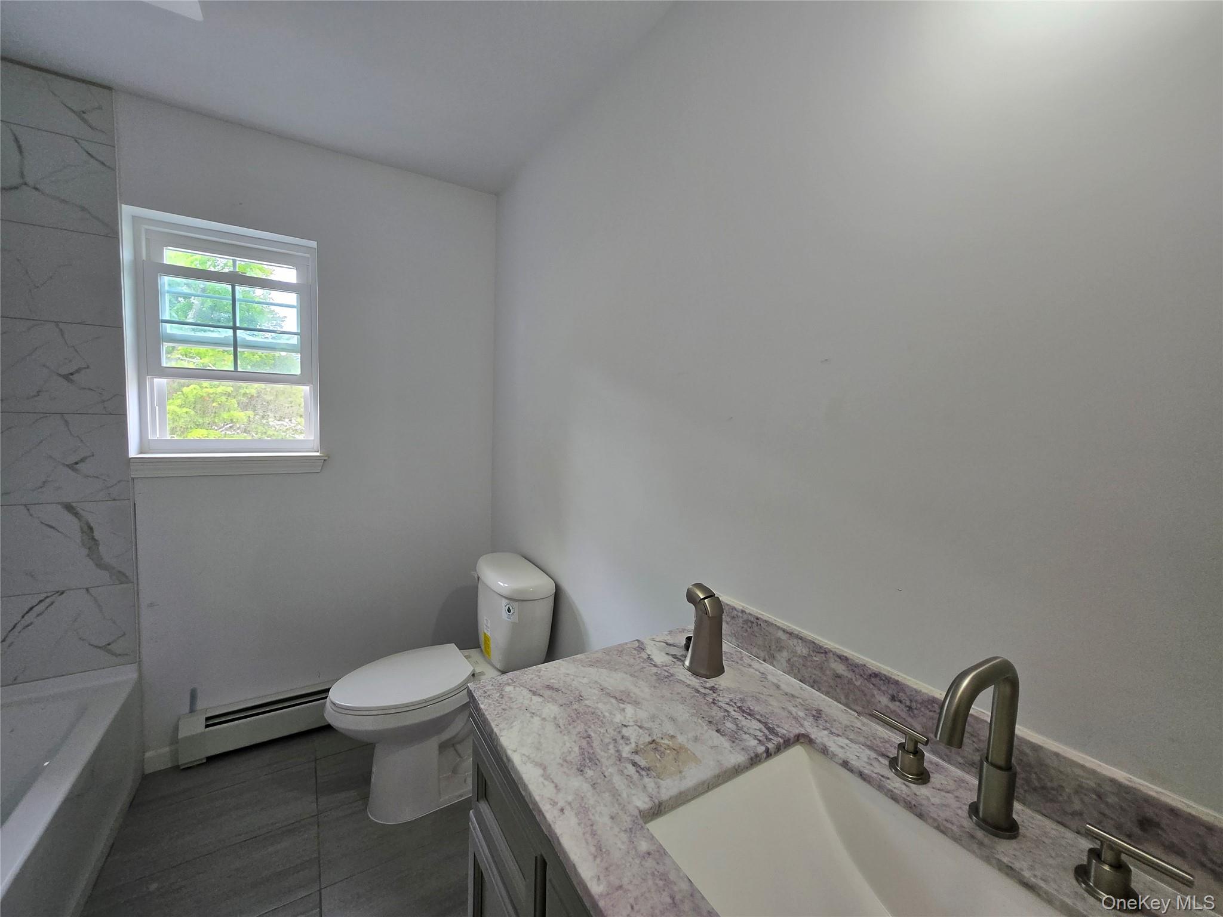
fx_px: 459
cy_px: 458
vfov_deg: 89.9
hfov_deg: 106.2
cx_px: 612
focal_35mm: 13
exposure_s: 1/60
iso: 100
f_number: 2.2
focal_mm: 1.7
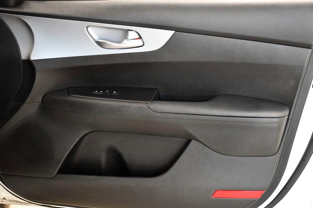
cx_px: 156
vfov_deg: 20.3
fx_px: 582
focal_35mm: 67
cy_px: 104
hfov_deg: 30.1
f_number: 4.5
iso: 2500
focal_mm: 45
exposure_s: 1/160
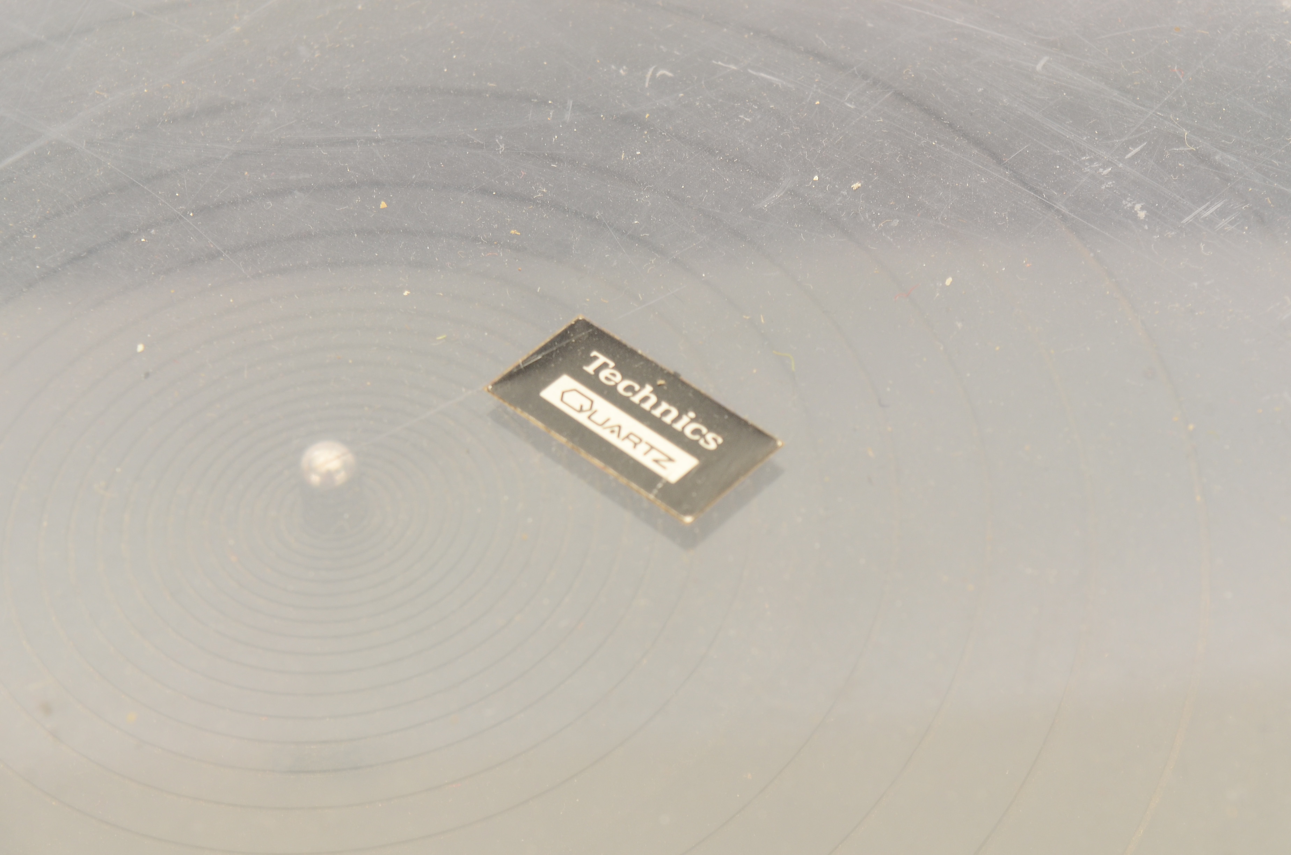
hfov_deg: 24.7
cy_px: 428
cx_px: 646
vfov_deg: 16.5
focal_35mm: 82
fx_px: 2952
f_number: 11
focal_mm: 55
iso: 320
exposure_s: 1/60
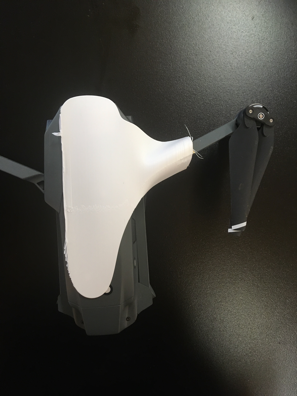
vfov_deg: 61.7
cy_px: 198
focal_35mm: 29
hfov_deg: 48.2
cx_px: 148
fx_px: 332
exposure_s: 1/30
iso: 160
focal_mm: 4.15
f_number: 2.2
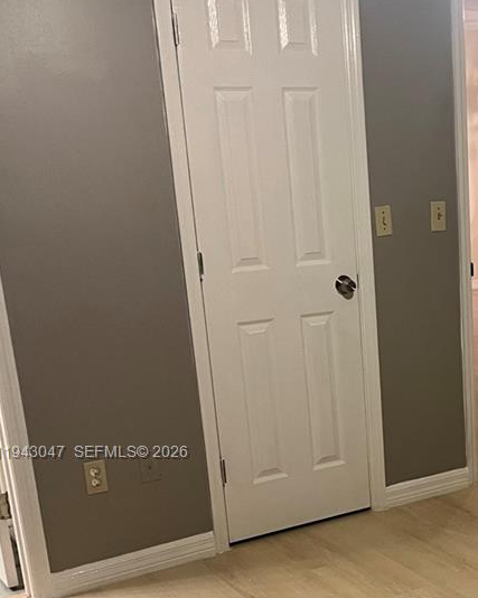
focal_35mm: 57
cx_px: 485
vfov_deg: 32.4
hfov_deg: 25.3
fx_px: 1008
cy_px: 454
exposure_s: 1/60
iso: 320
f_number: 1.5
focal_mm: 5.7
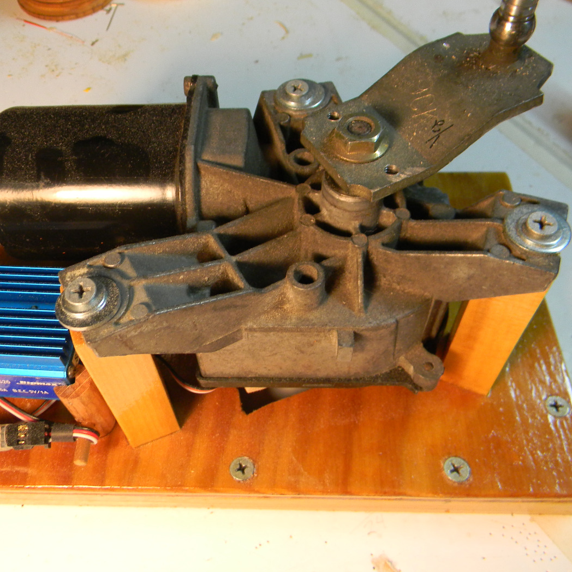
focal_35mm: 34
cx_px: 244
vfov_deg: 48.4
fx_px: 636
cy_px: 279
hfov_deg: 48.3
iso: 202
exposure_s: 1/30
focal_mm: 5
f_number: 3.5
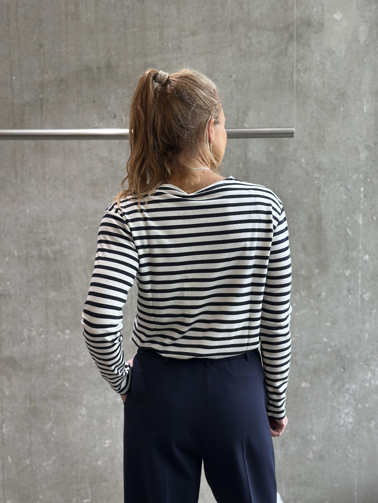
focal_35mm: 48
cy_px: 252
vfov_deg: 39.7
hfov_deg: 30.3
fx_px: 699
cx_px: 189
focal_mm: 6.86
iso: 125
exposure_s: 1/124
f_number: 1.78
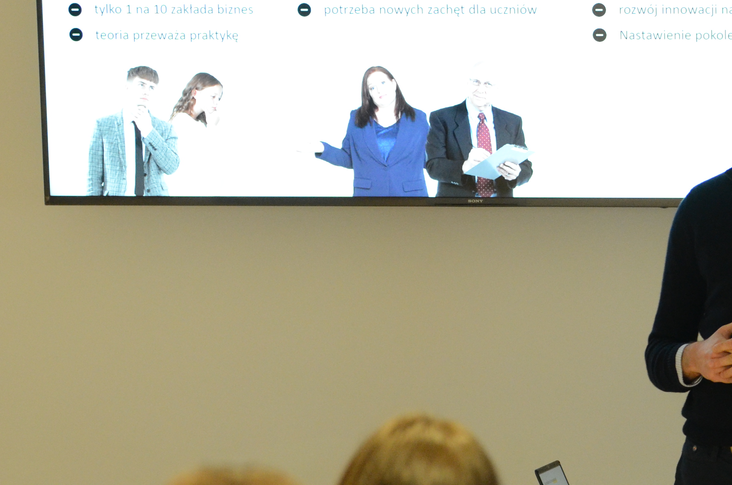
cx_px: 678
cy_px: 186
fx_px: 5215
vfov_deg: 5.3
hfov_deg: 8.0
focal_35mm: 257
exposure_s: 1/125
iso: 1600
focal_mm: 80
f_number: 3.2
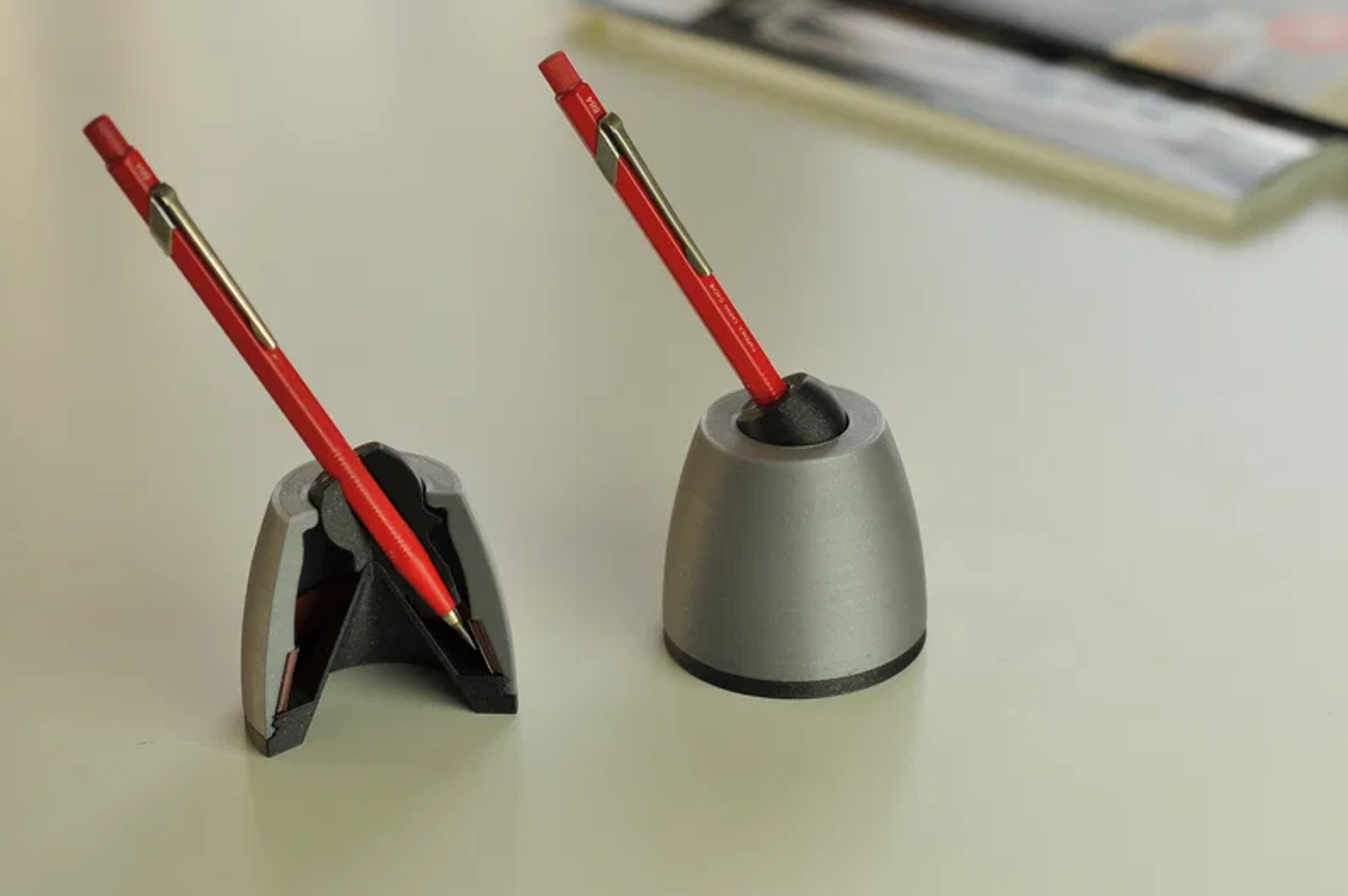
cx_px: 677
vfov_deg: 15.3
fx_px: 3329
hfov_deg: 22.9
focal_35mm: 89
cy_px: 411
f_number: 2.8
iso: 200
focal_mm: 50
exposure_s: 1/250
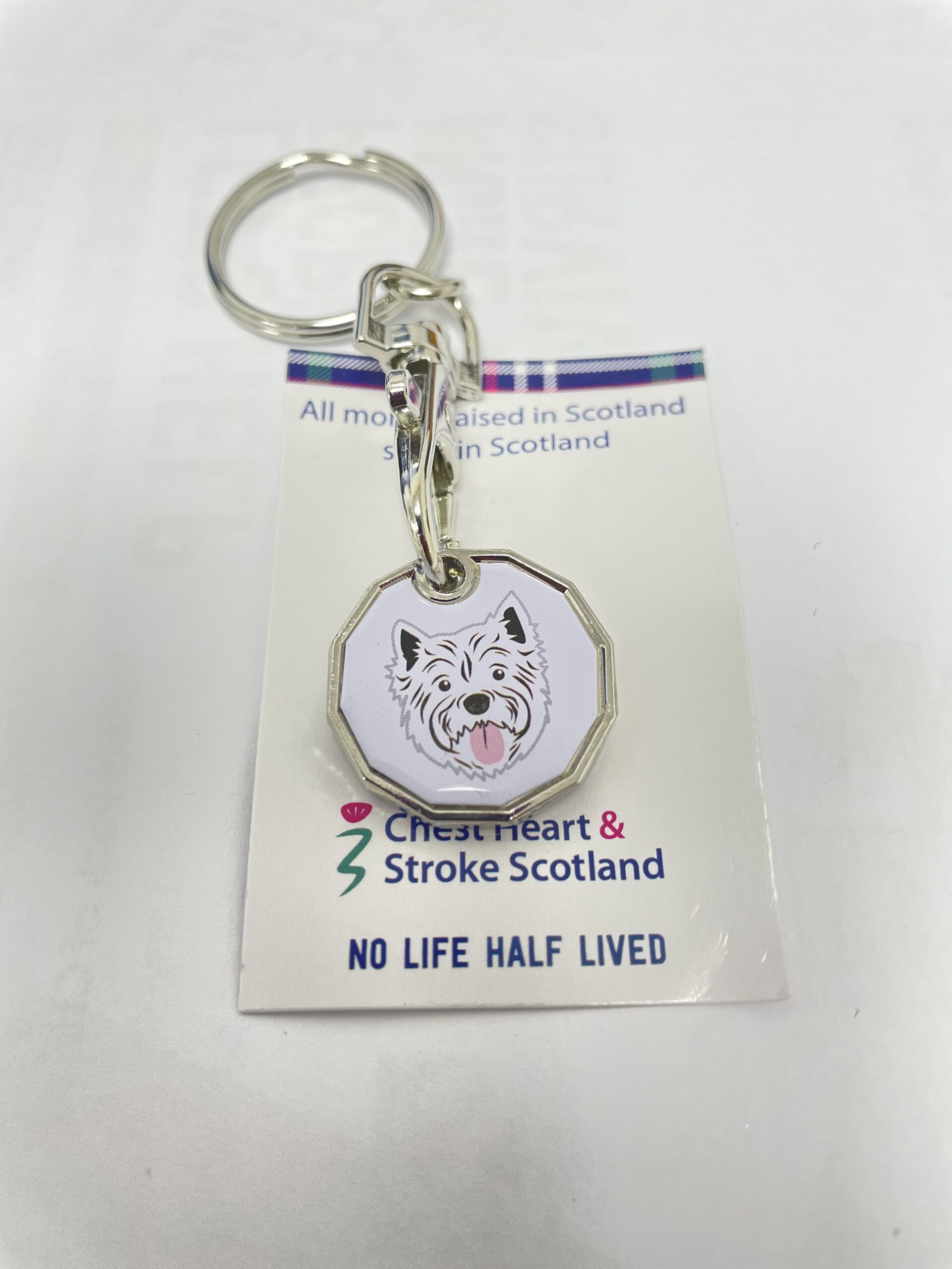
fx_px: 953
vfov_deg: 67.3
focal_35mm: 26
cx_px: 476
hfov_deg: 53.1
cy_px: 634
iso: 125
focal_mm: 4.2
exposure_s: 1/100
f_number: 1.6
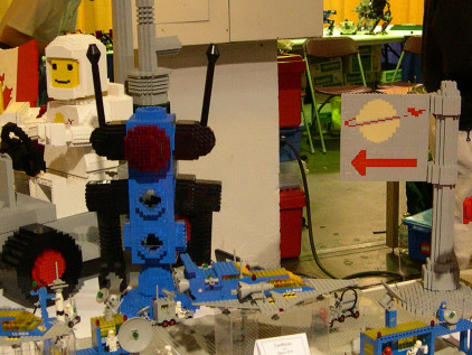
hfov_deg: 27.0
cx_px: 274
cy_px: 176
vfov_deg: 20.5
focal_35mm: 72
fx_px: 982
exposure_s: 1/25.4
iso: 400
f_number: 2.8
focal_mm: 8
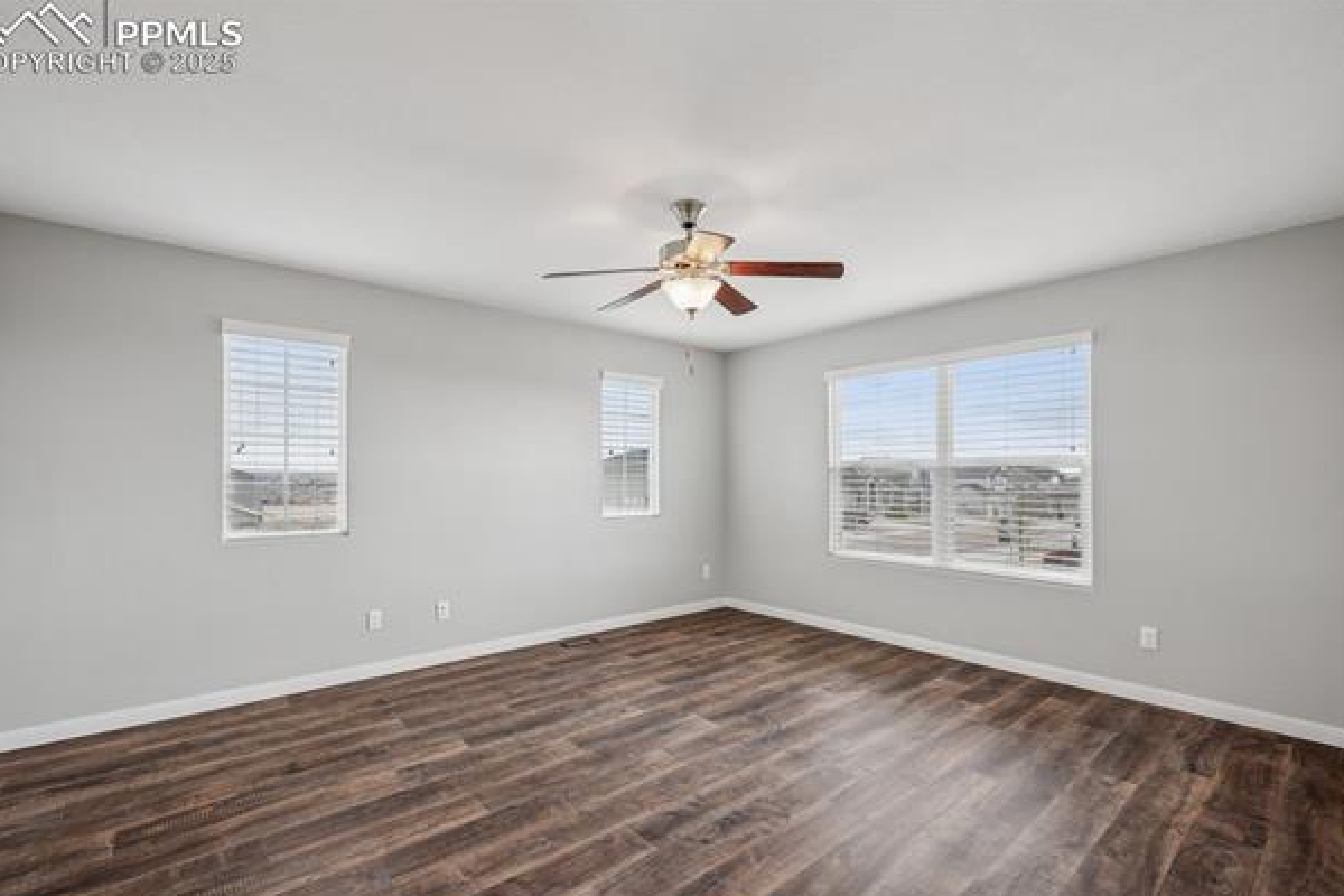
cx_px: 679
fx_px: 597
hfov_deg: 96.7
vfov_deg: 73.7
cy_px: 473
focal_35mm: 16
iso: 400
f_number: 4.5
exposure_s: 1/80
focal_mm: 15
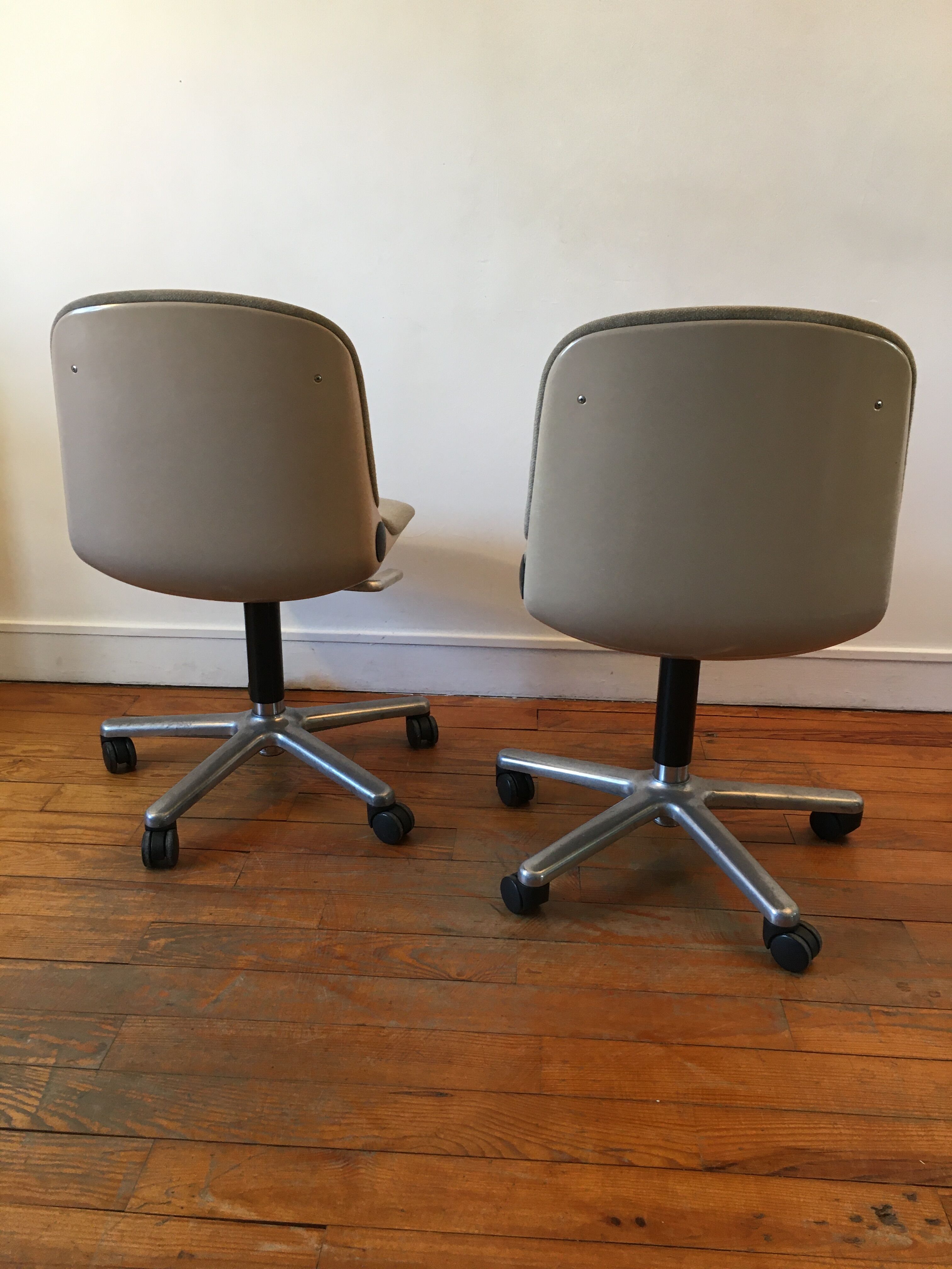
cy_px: 634
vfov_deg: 61.7
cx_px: 476
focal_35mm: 29
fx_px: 1063
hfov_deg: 48.2
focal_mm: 4.15
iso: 40
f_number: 2.2
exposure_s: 1/30
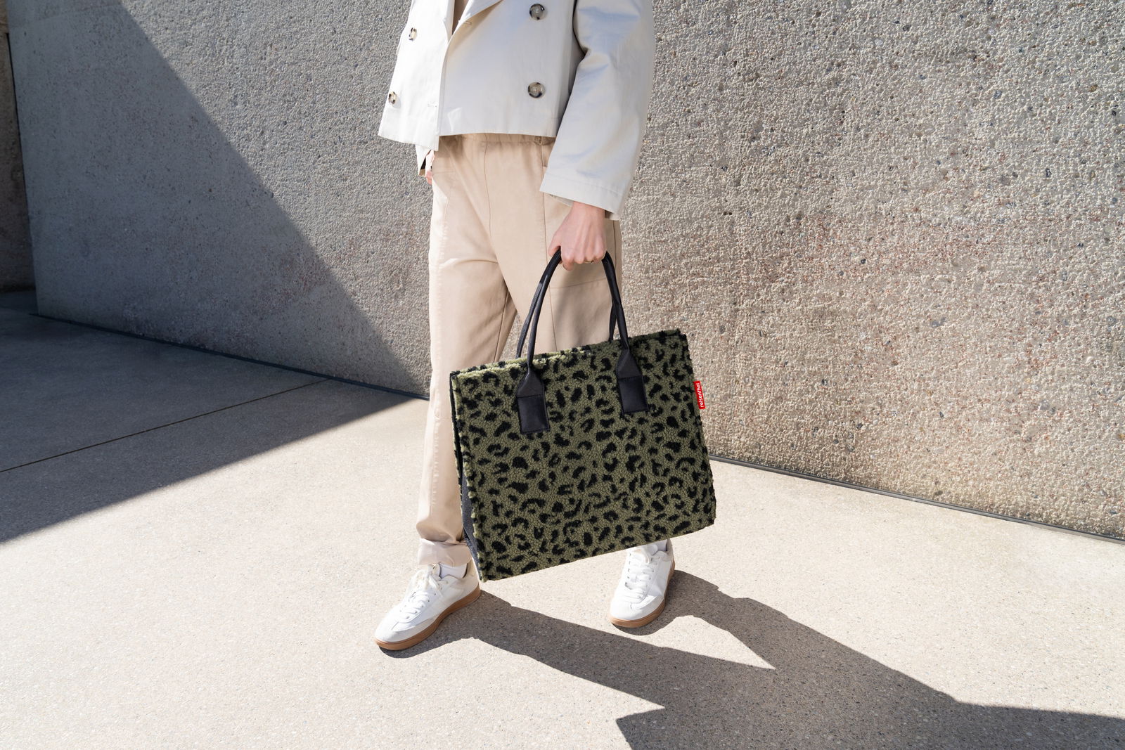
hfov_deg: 73.7
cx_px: 562
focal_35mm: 24
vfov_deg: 53.1
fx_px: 750
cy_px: 375
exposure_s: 1/1000
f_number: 5.6
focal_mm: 24
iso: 320
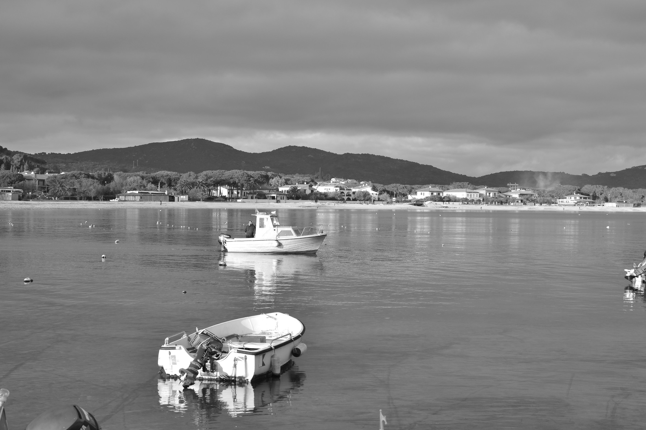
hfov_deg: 37.2
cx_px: 320
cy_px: 213
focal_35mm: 54
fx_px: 960
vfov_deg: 25.3
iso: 100
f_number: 6.3
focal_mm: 35
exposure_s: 1/160
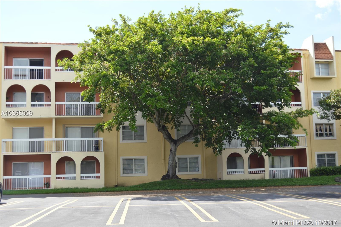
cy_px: 114
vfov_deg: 28.0
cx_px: 170
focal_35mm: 48
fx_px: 454
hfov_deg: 41.2
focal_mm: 32
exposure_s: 1/200
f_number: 5.6
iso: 100
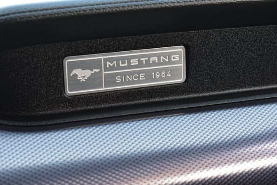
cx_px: 138
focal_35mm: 72
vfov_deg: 18.9
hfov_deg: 28.1
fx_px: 554
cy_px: 92
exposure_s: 1/40
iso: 400
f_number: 7.1
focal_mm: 48
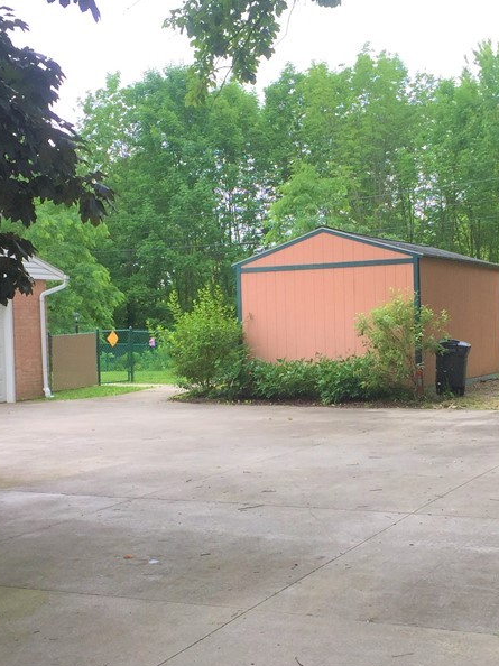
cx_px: 239
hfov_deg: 29.1
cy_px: 356
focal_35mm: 50
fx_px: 962
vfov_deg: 38.2
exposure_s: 1/395
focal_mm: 4.15
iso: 32
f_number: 2.2
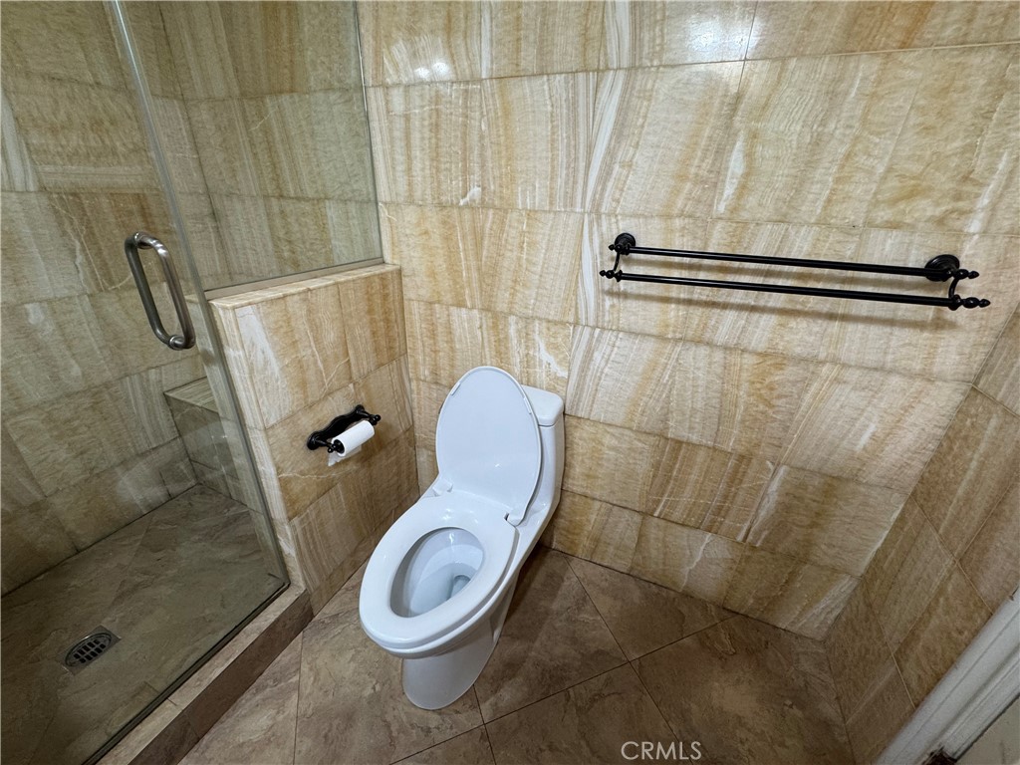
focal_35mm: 14
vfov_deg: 85.7
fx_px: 413
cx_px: 510
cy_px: 382
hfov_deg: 102.1
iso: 160
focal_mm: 2.22
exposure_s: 1/60
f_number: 2.2
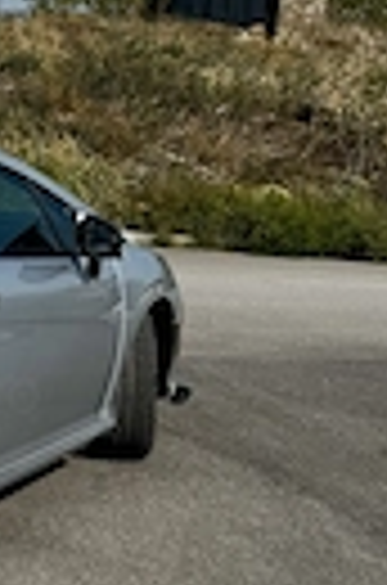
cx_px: -261
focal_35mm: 77
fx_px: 1248
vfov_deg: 26.3
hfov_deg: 15.6
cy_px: 212
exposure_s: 1/5348
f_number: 1.78
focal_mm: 6.76
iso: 80
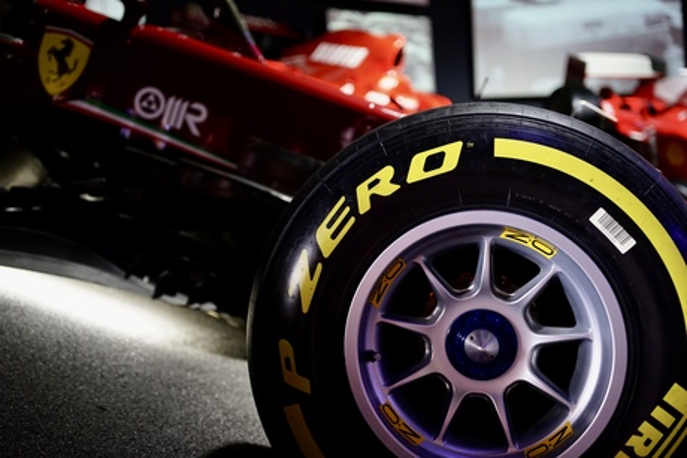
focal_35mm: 40
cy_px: 229
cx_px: 344
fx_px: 764
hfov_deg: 48.4
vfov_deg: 33.4
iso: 1000
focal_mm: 40
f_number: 2.5
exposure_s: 1/60
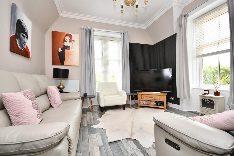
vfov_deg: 77.3
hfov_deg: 100.4
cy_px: 78
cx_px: 117
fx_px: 98
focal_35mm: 15
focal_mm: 10
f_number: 4
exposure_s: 1/60
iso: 320
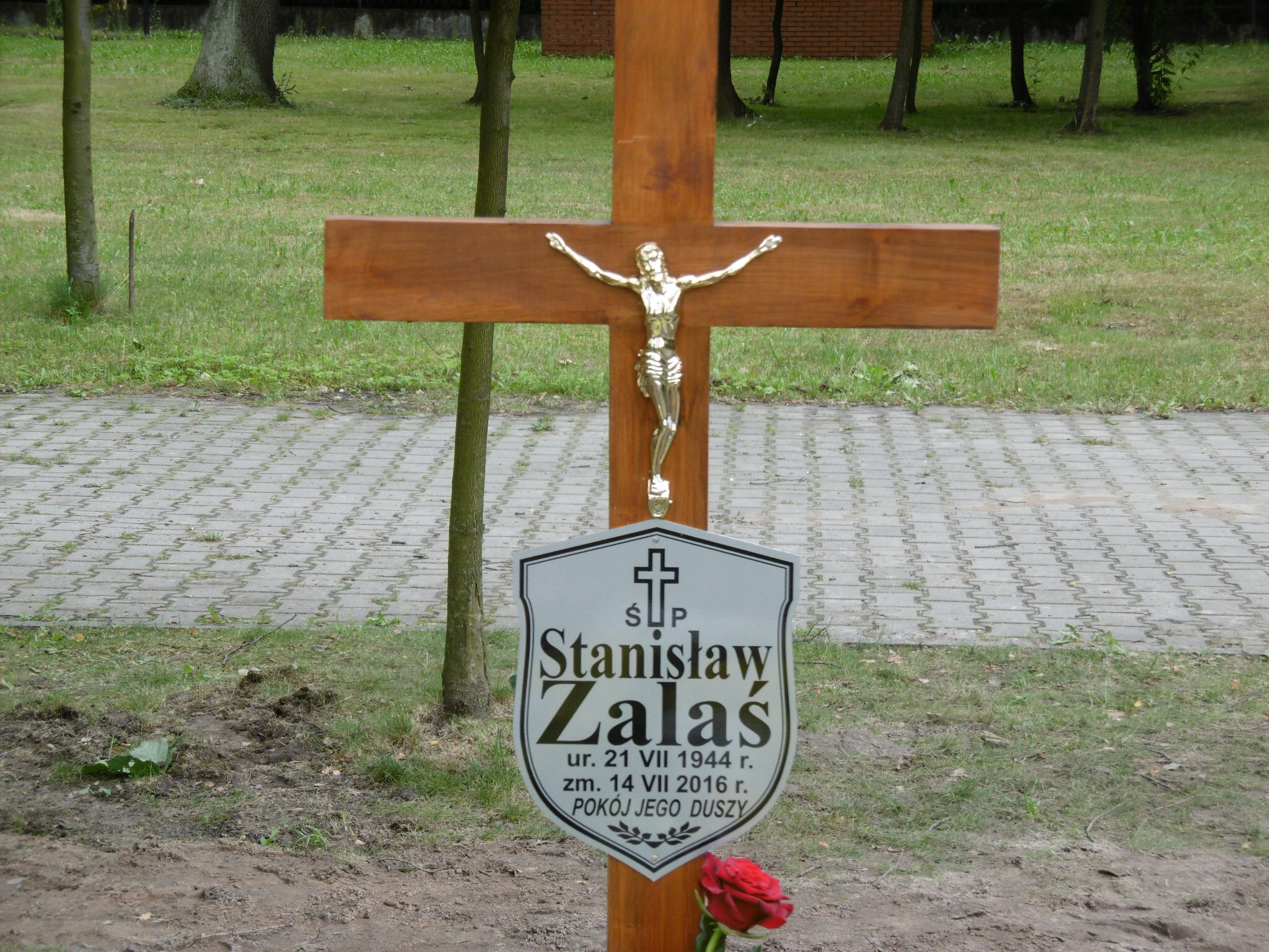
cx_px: 634
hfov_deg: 18.9
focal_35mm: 104
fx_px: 3813
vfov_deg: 14.2
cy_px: 476
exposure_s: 1/100
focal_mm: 18.6
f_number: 4.8
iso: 100
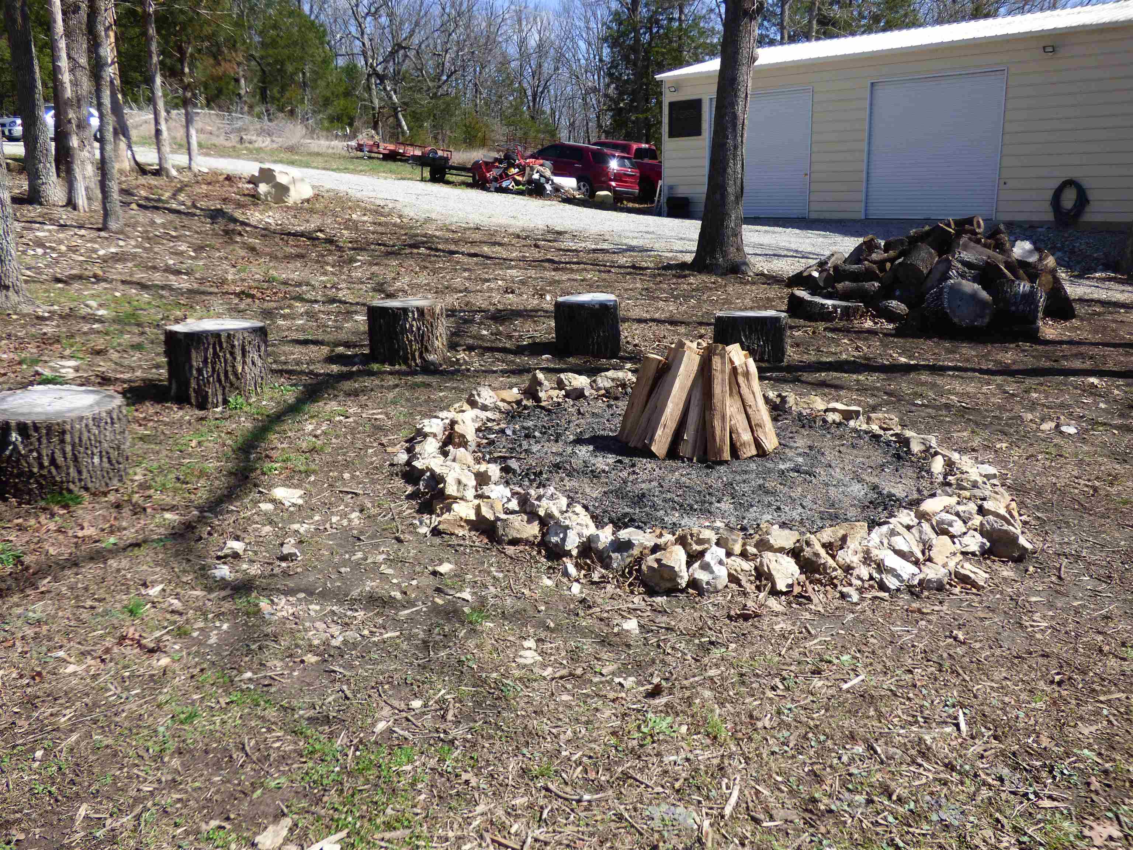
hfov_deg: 61.7
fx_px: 949
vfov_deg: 48.2
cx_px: 566
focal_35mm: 29
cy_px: 425
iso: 100
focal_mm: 5.04
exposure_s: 1/640
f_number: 3.2
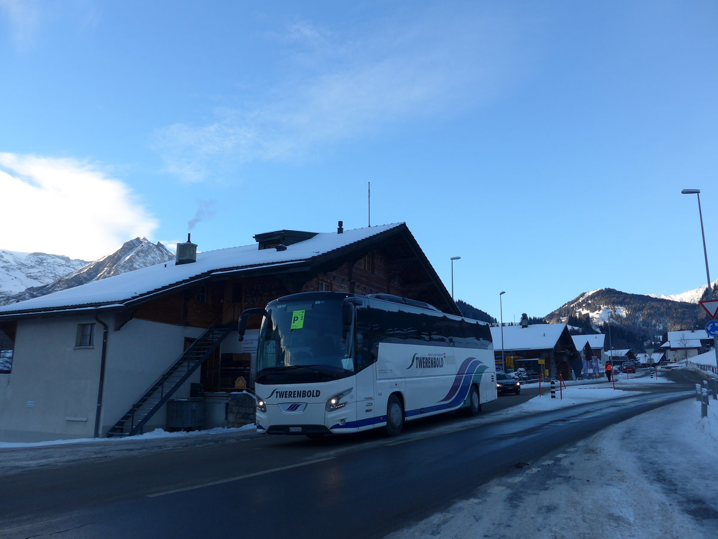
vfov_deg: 48.2
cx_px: 359
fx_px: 602
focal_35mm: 29
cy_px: 270
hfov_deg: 61.7
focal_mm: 6
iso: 80
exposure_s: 1/500
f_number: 2.8
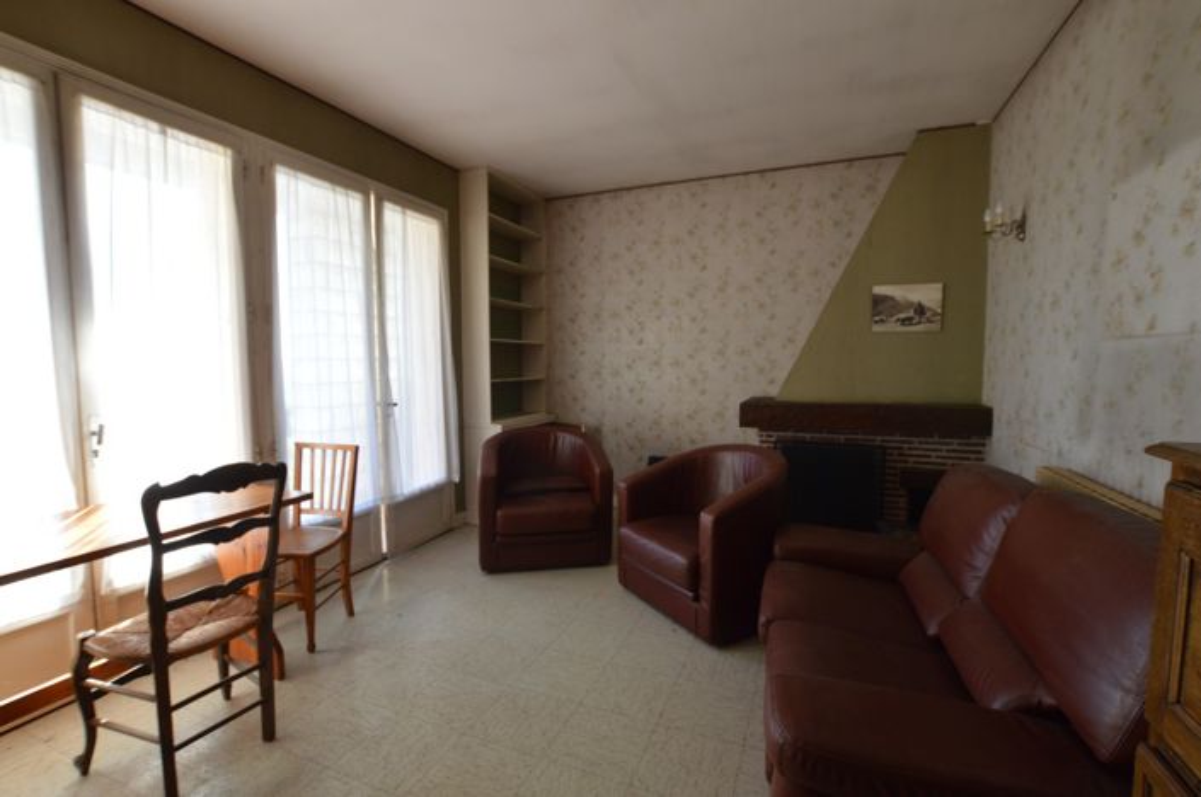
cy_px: 398
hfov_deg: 100.5
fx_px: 500
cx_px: 600
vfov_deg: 77.2
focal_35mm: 15
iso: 400
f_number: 5
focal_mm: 10
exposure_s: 1/100
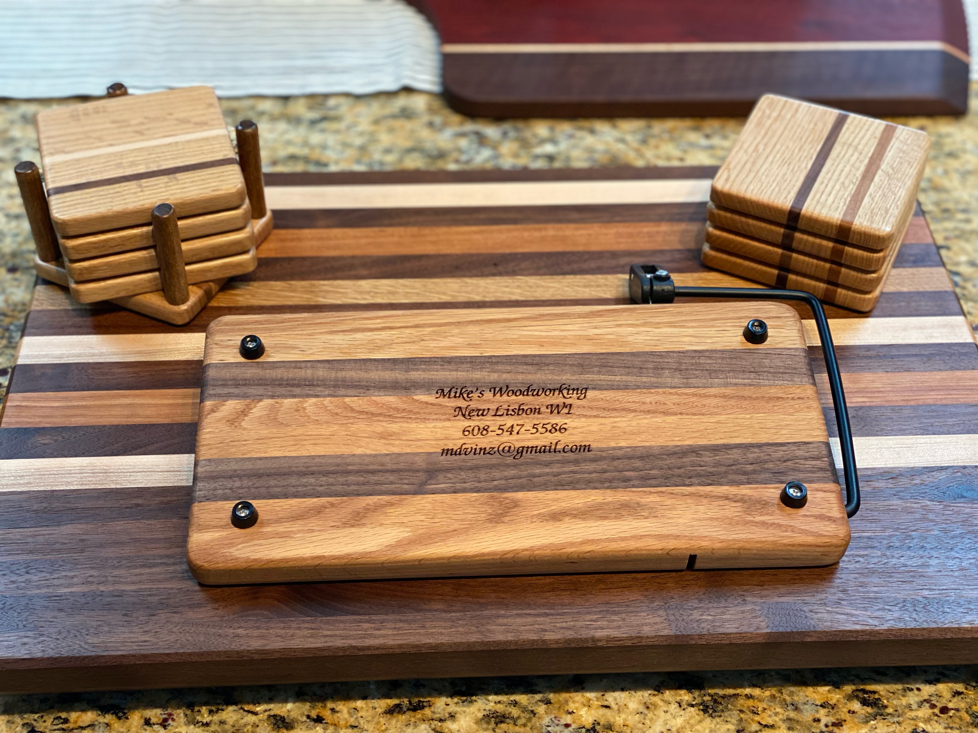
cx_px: 489
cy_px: 366
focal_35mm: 52
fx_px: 1469
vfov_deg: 28.0
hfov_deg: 36.8
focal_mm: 6
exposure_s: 1/60
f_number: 2
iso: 160
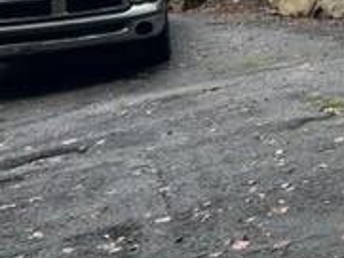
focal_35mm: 92
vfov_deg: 14.7
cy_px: -157
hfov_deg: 19.3
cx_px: 471
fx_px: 915
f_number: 1.5
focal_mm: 5.7
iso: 50
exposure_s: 1/219
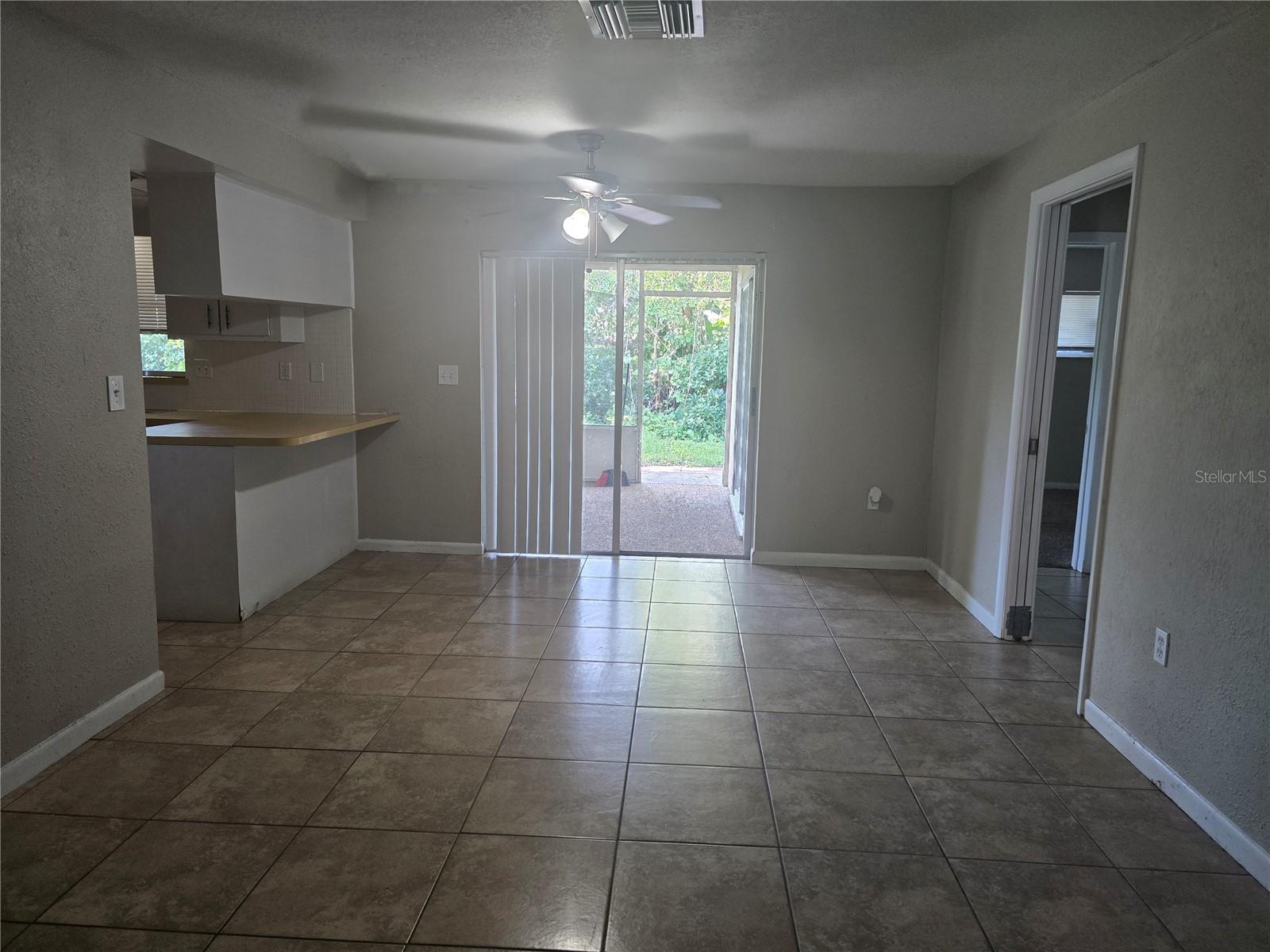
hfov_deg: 73.9
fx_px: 844
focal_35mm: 23
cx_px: 635
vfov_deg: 58.9
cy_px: 476
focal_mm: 6.3
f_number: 1.7
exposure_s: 1/120
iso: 320
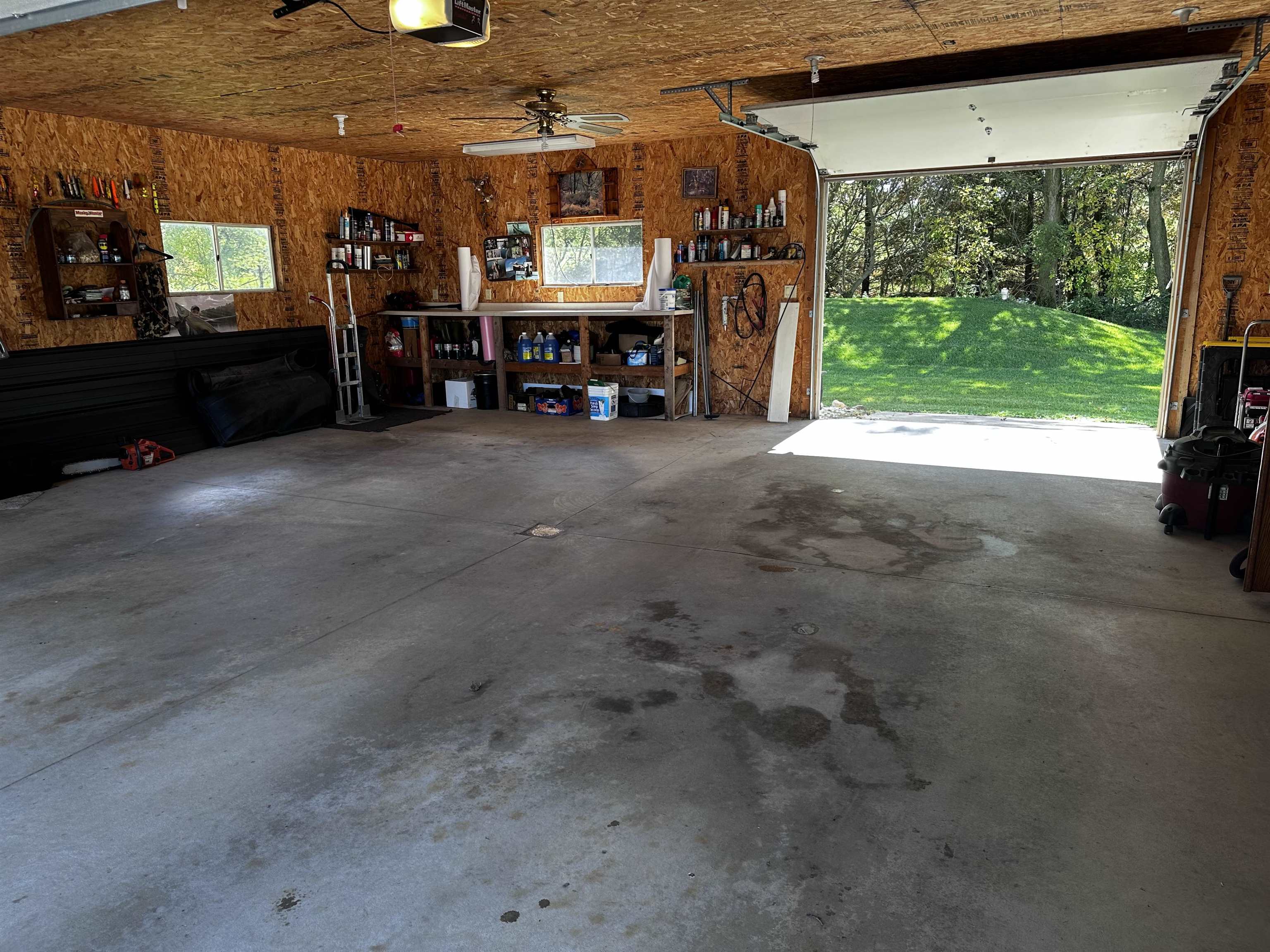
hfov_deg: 71.6
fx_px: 881
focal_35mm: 24
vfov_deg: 56.8
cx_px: 635
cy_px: 476
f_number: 1.78
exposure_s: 1/123
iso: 64
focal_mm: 6.86
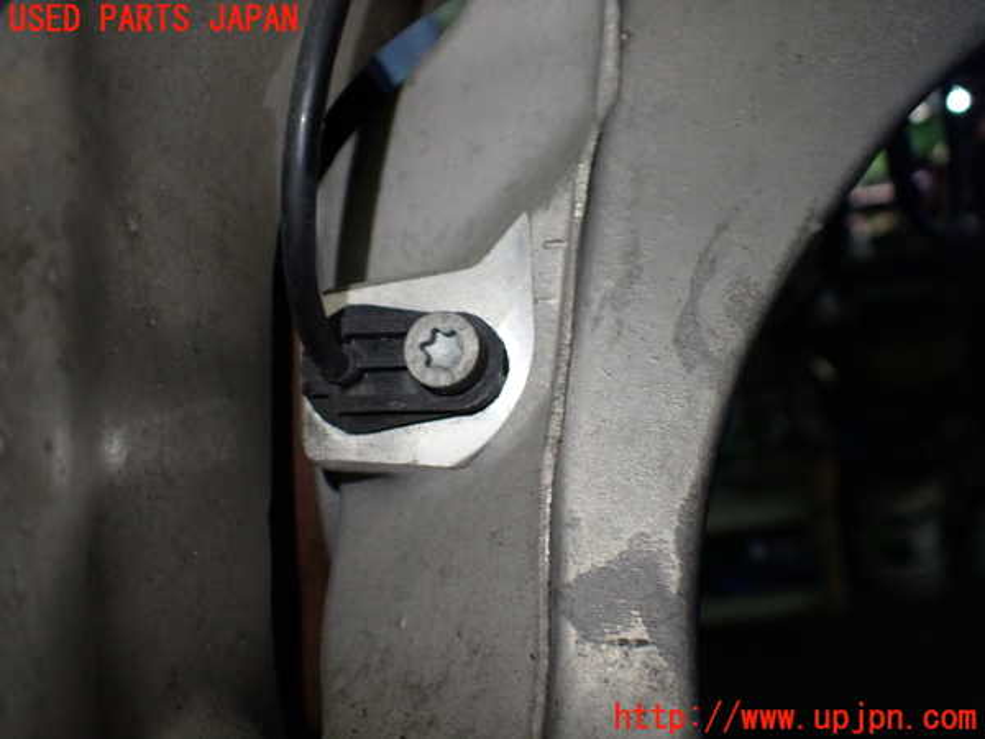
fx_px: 854
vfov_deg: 46.8
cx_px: 492
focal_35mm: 30
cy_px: 370
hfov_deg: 60.0
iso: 250
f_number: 2.3
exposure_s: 1/125
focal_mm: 5.4
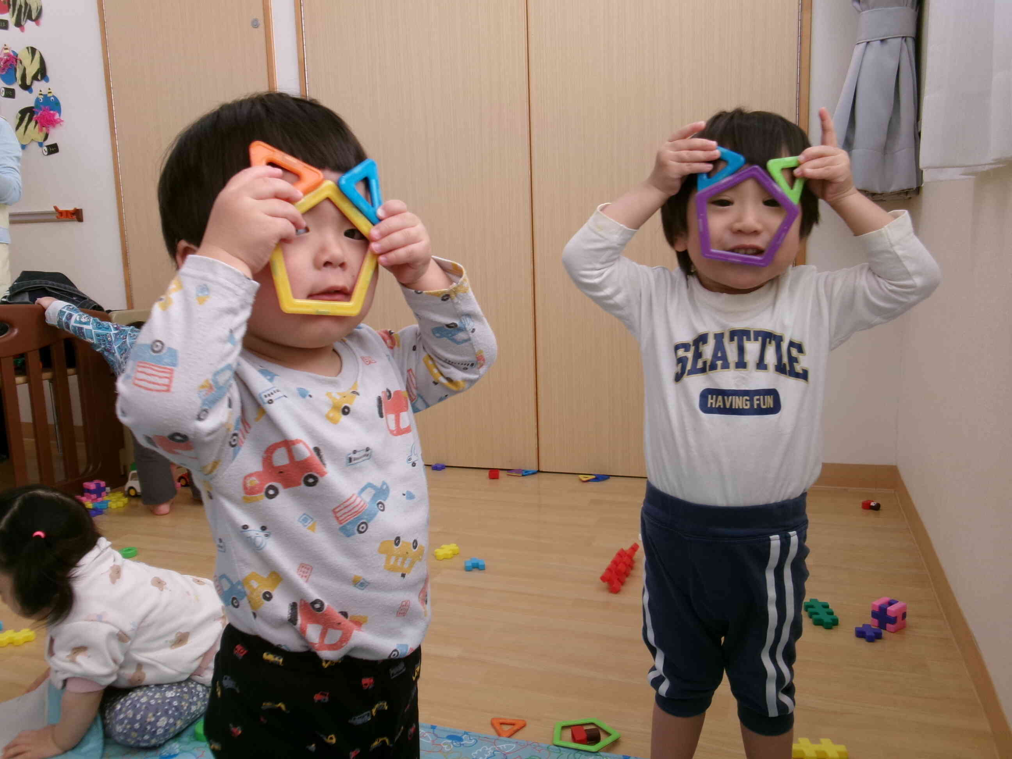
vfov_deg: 49.7
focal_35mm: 28
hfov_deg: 63.4
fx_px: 819
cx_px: 506
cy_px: 380
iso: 100
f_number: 3.9
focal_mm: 5.1
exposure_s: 1/50
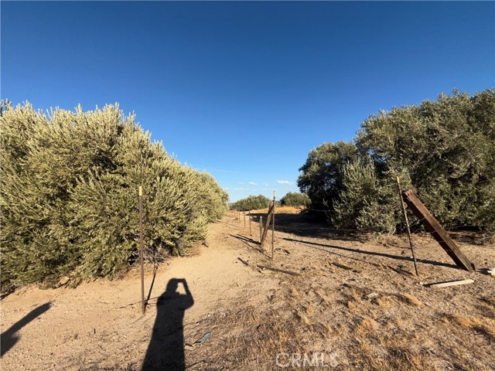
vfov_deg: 85.7
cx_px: 248
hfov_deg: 102.1
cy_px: 186
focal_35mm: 14
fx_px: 200
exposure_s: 1/1235
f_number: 2.2
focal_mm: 2.22
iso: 16
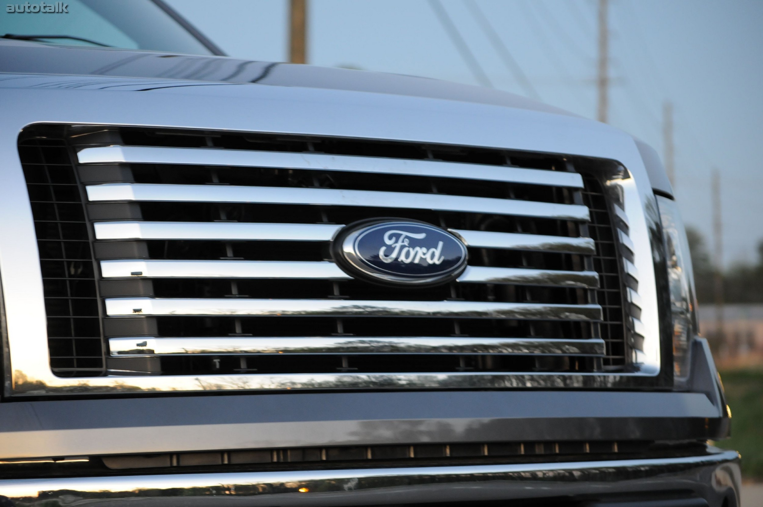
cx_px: 382
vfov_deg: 11.4
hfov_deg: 17.1
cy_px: 254
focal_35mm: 120
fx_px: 2540
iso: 800
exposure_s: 1/8
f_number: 4.2
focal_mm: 80
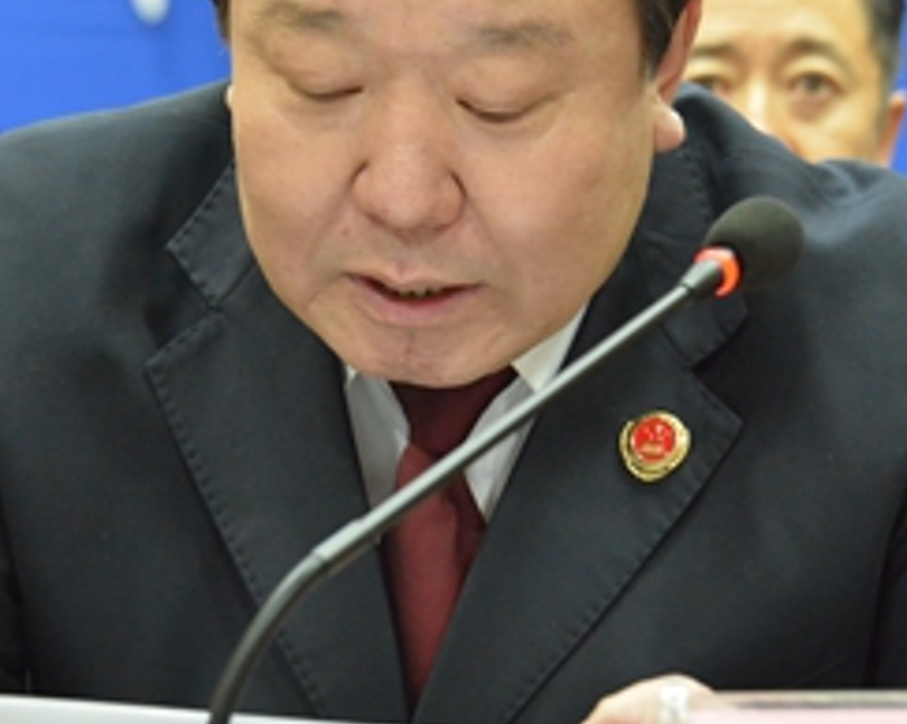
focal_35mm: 227
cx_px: 426
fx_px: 6089
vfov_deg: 6.8
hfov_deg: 8.5
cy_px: 373
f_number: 6.3
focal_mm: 98
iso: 6400
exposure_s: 1/80
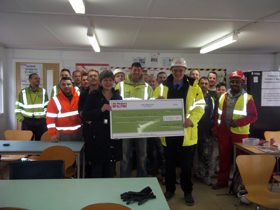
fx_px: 291
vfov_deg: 39.7
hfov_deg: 51.4
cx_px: 140
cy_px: 105
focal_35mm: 36
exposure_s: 1/30
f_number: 3.1
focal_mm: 6.5
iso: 160
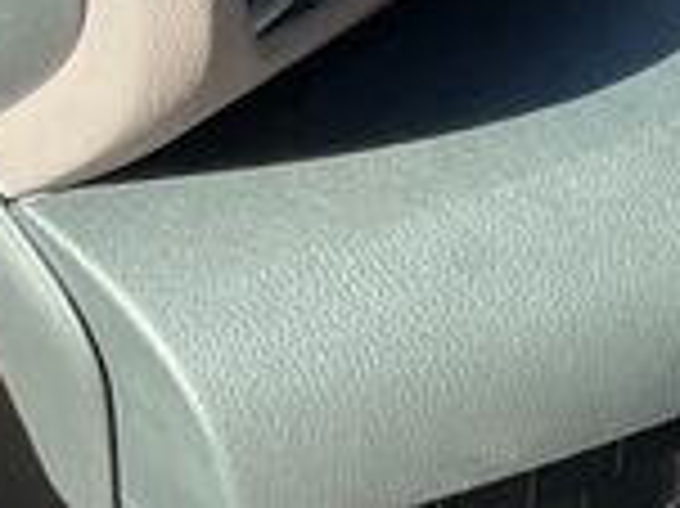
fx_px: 3455
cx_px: 2130
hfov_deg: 8.9
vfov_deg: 8.4
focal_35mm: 176
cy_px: 229
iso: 40
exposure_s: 1/251
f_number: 1.6
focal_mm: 5.1
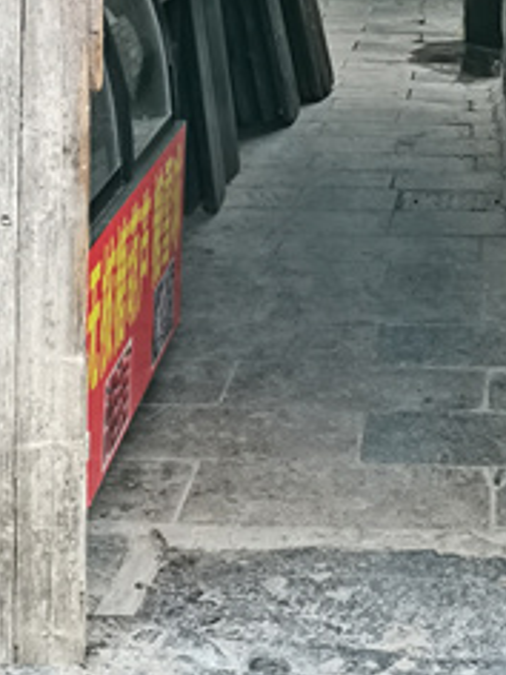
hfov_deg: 16.6
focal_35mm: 88
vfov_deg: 19.4
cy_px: -343
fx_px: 1715
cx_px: 432
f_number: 1.8
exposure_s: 1/130
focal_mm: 5.58
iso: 50
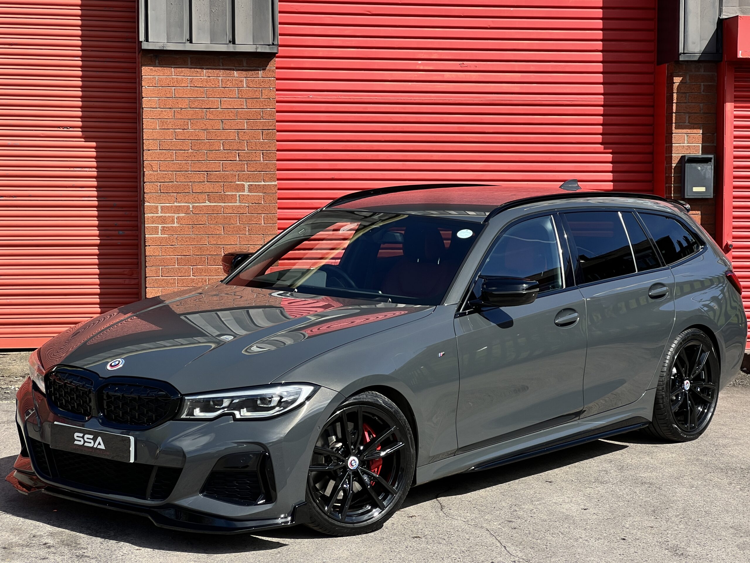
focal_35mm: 77
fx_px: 1668
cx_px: 375
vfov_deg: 19.1
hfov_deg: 25.3
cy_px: 282
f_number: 2.8
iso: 32
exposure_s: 1/589
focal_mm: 9
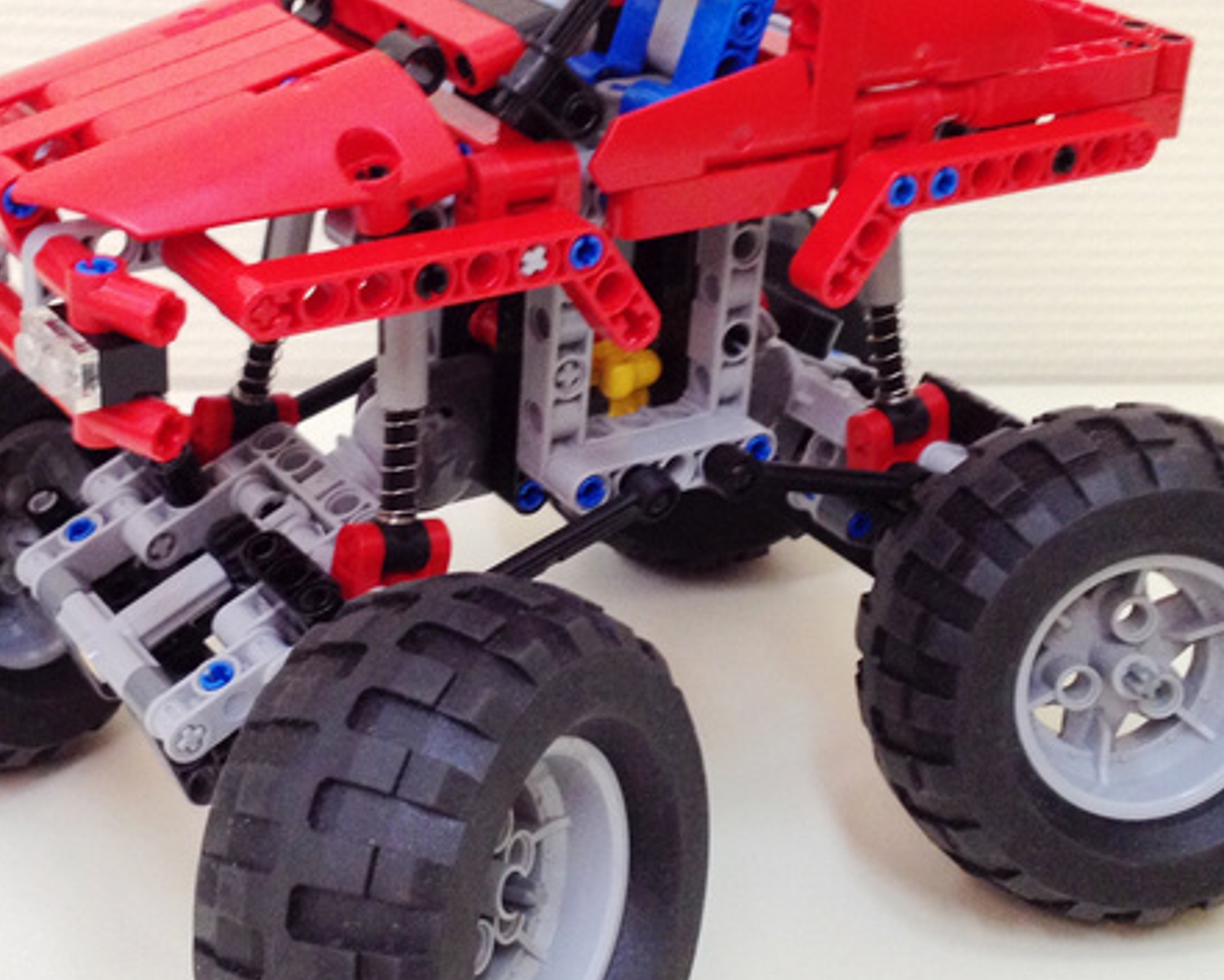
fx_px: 2246
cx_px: 516
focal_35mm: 62
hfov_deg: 30.4
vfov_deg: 24.6
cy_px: 473
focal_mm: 4.28
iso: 100
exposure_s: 1/20
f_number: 2.4
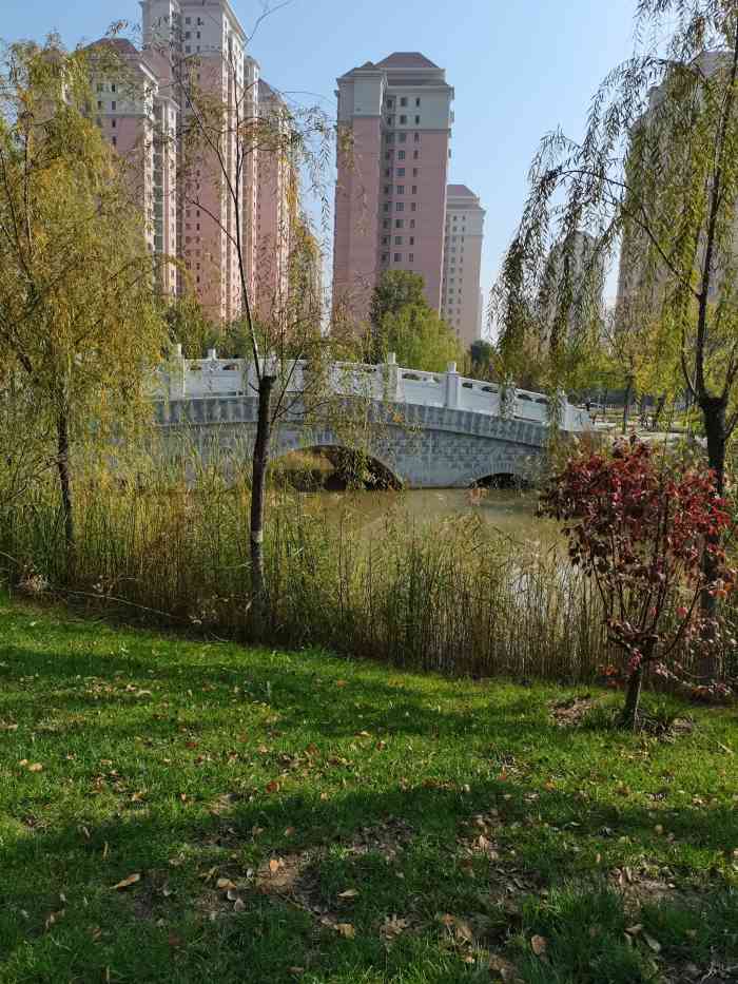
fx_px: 739
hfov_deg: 53.1
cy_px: 492
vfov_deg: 67.3
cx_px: 369
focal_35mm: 26
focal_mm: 5.58
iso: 50
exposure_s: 1/2000
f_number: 1.8
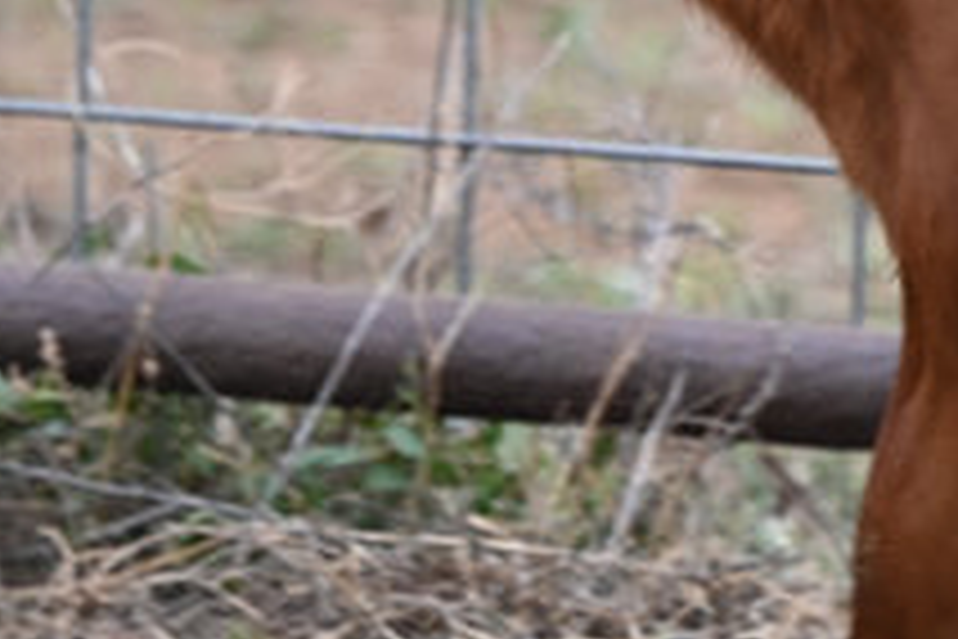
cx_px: 1475
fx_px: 20462
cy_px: 88
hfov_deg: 2.7
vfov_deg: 1.8
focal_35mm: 769
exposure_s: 1/320
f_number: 2.8
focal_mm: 160
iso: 400
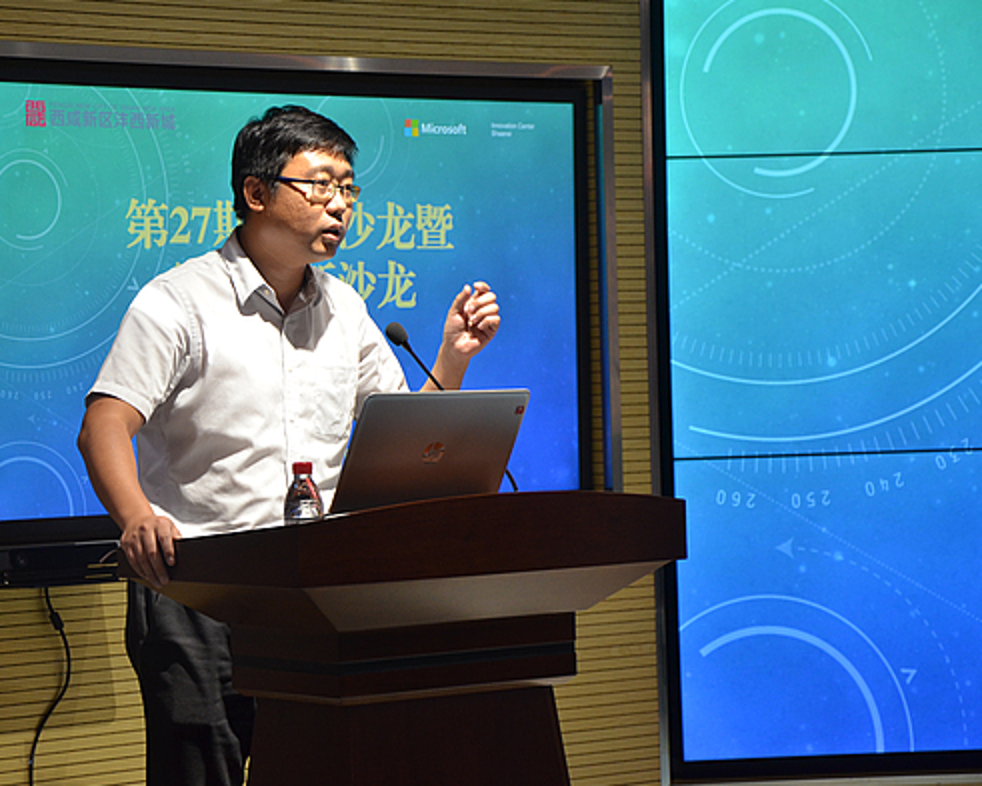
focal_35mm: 120
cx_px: 407
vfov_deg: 12.9
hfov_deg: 16.0
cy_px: 391
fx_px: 3488
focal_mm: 70
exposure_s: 1/60
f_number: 5.3
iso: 720
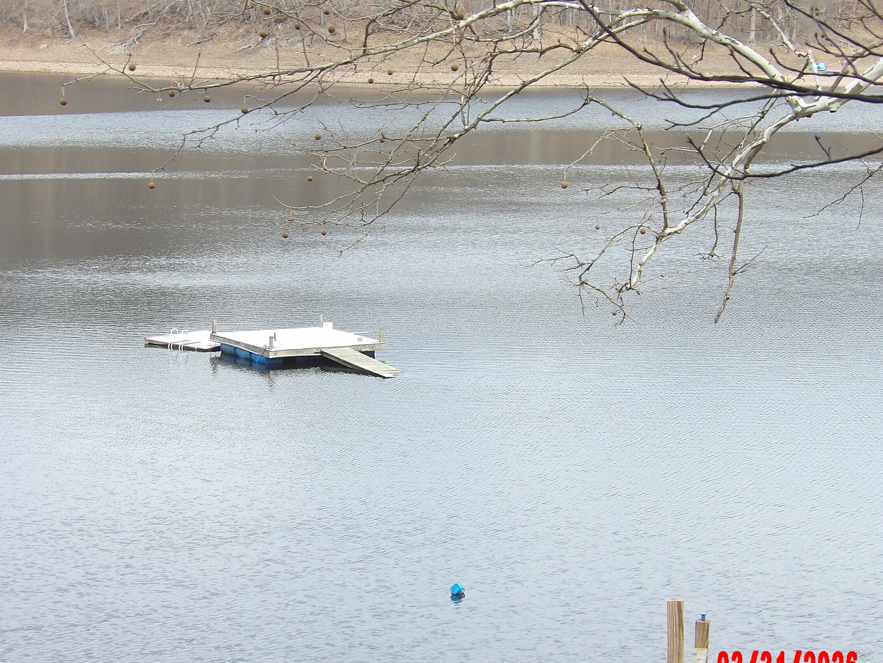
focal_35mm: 98
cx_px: 459
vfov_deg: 15.1
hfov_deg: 20.0
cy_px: 316
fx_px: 2500
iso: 100
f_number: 4.1
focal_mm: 13
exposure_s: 1/319
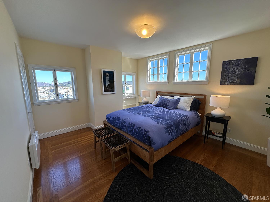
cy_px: 101
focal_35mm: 14
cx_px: 135
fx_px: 109
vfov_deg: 85.7
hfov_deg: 102.1
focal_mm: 2.22
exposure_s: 1/250
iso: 40
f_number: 2.2
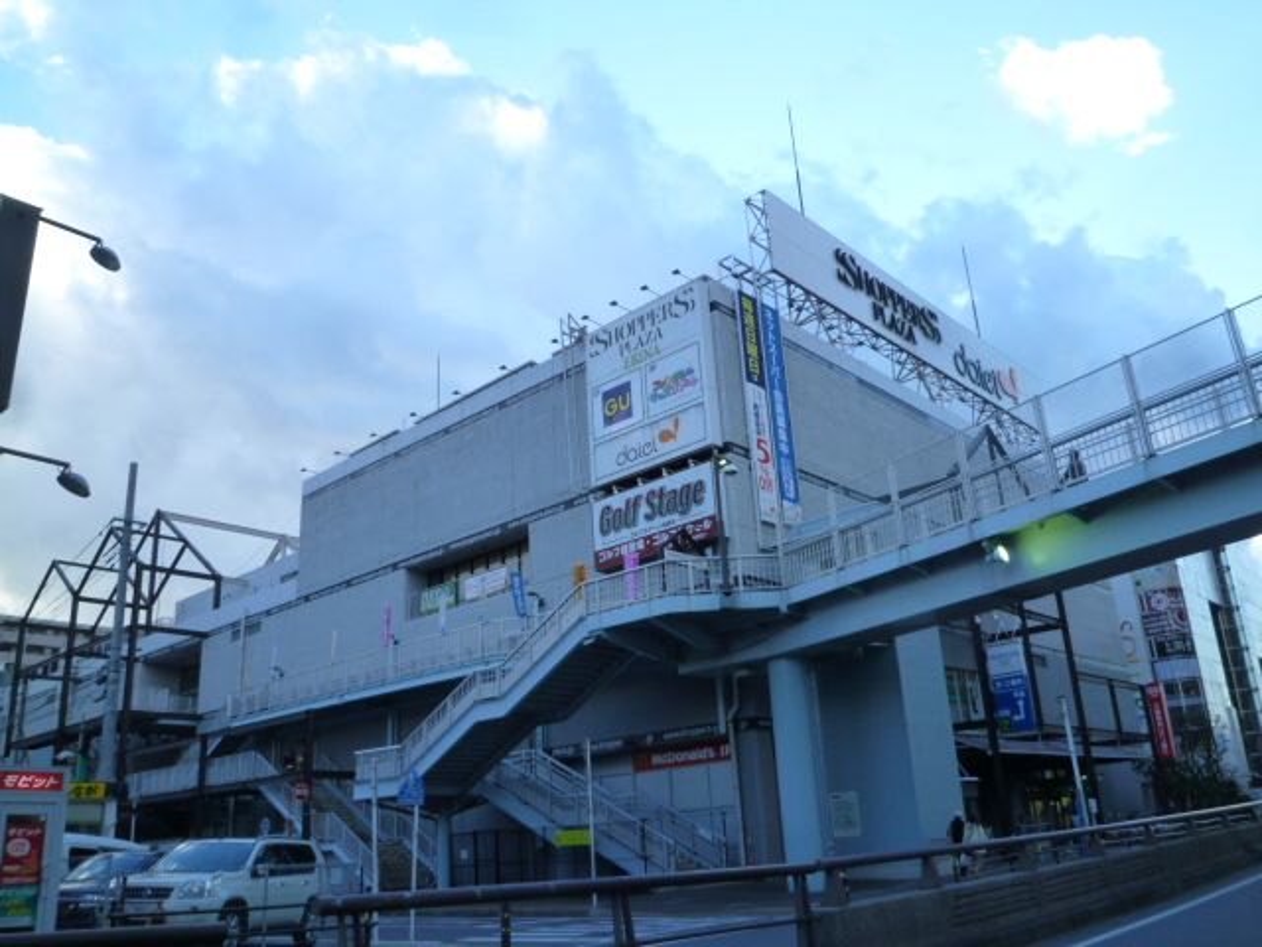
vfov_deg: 48.2
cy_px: 474
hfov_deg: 61.7
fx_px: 1057
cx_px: 631
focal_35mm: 29
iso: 125
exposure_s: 1/100
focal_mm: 5.2
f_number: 4
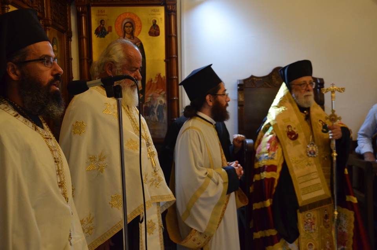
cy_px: 125
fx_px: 470
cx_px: 188
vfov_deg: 29.7
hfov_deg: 43.7
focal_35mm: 45
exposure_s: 1/40
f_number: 4.2
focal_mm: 30
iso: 2000
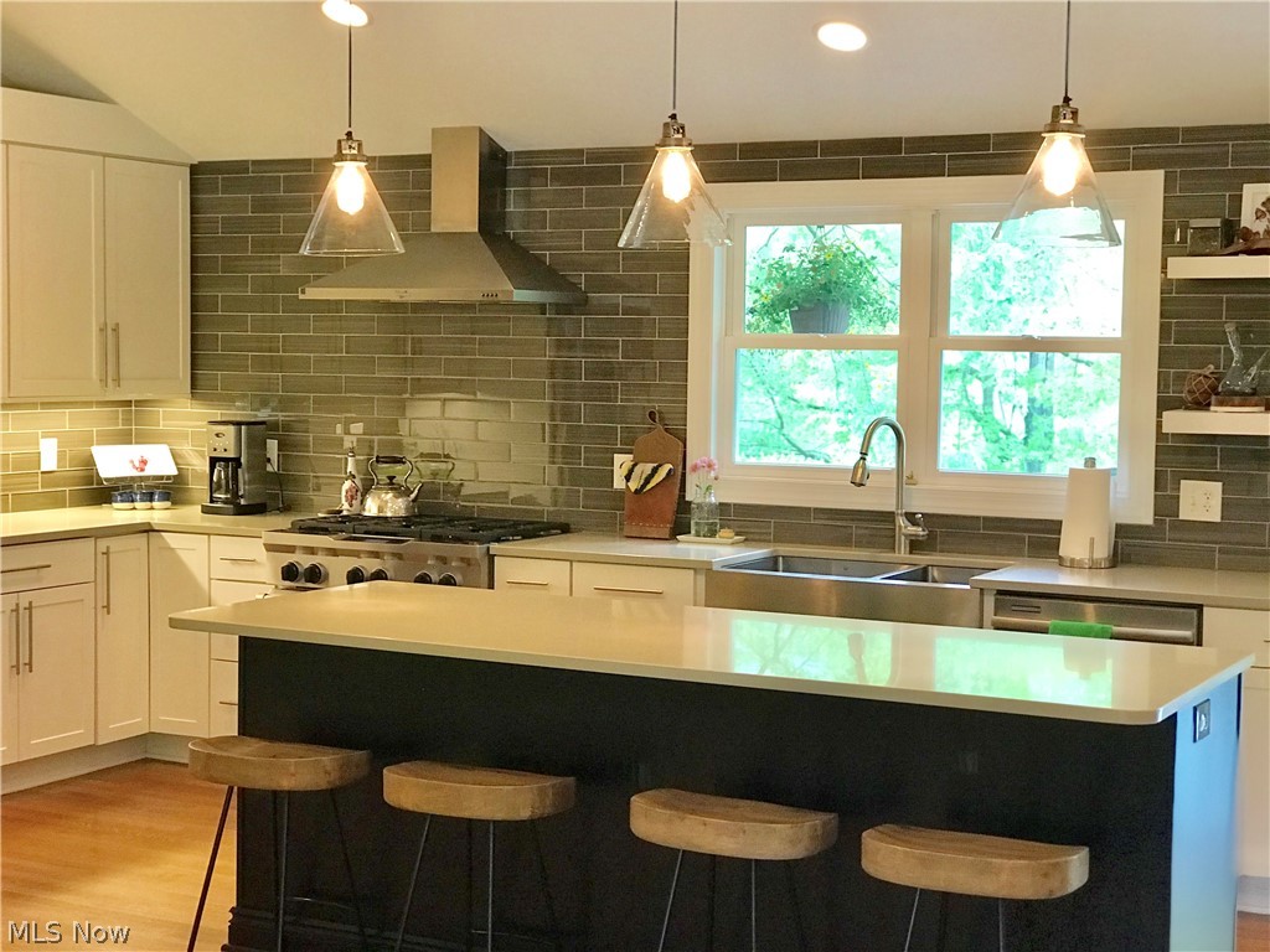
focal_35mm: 57
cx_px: 635
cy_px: 476
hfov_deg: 33.8
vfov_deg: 25.7
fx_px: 2091
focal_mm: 6.6
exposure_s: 1/60
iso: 400
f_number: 2.8
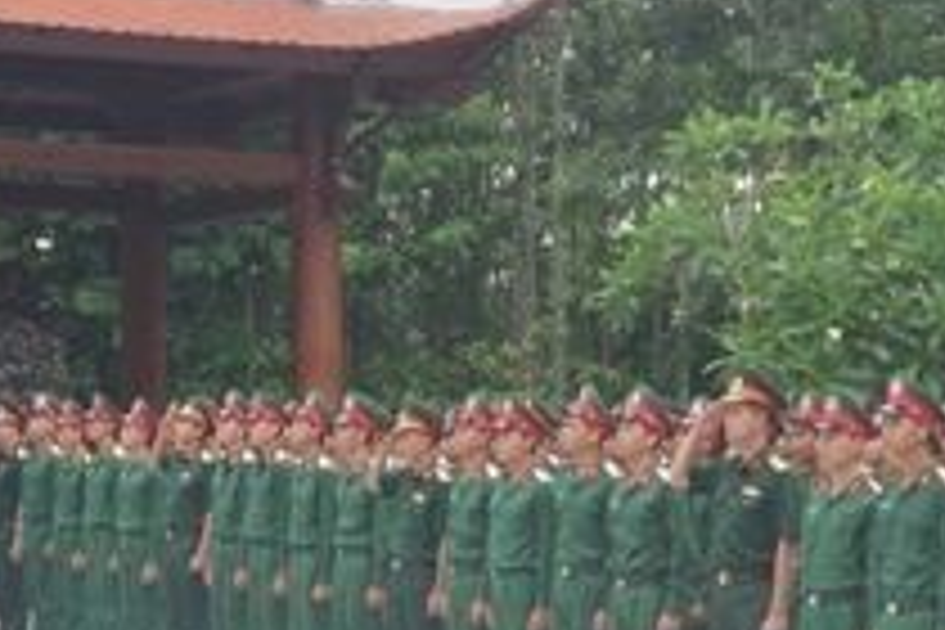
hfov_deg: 19.8
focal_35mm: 103
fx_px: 2704
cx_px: 382
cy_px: 200
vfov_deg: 13.3
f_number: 4.5
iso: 200
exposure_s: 1/100
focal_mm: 18
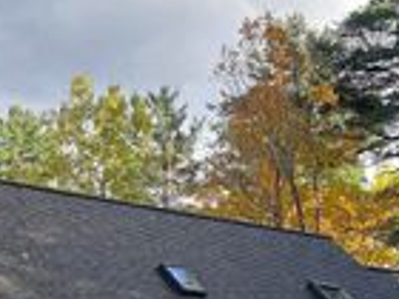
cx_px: 145
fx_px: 1072
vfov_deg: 15.6
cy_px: 300
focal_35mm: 93
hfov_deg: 21.0
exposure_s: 1/797
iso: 50
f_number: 1.5
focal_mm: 5.7
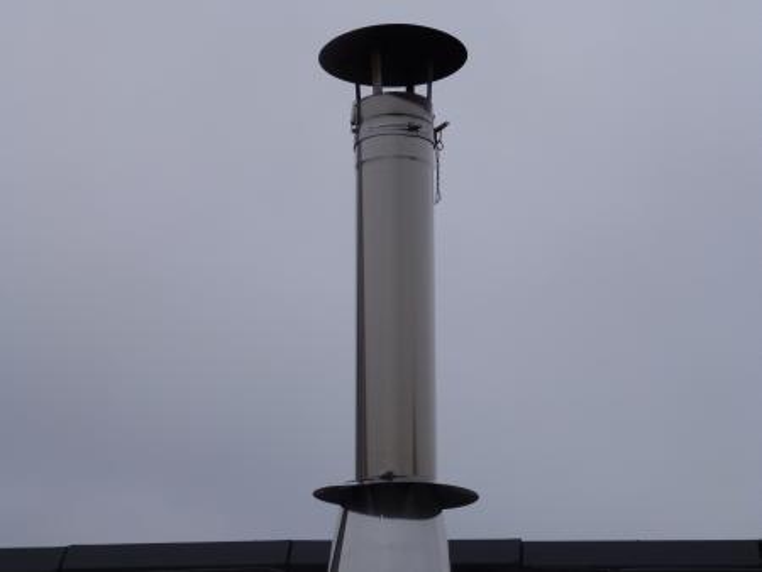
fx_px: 1718
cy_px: 286
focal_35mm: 78
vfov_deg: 18.9
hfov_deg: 25.0
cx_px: 381
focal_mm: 13.9
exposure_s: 1/200
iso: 100
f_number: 5.4
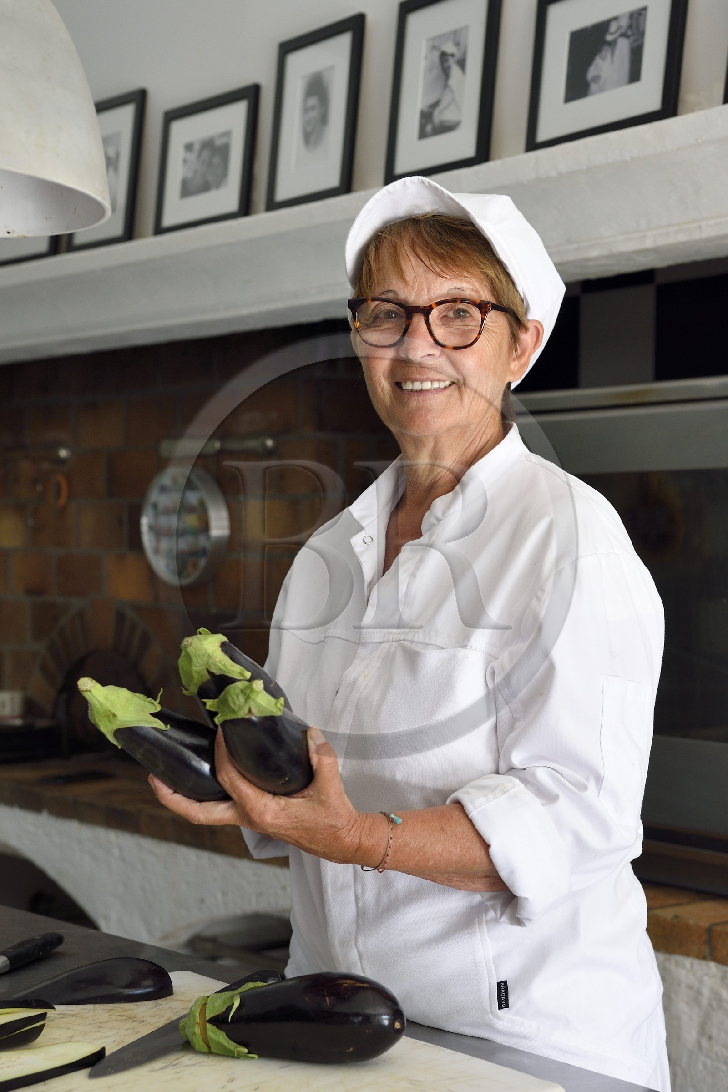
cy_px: 546
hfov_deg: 23.4
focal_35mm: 58
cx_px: 364
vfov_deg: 34.5
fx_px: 1759
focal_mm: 58
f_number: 6.3
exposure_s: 1/100
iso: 800
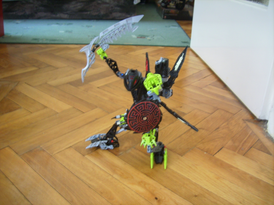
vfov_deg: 44.2
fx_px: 253
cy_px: 102
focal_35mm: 32
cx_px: 137
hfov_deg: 56.8
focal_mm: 5.99
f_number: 2.8
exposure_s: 1/3
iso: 50
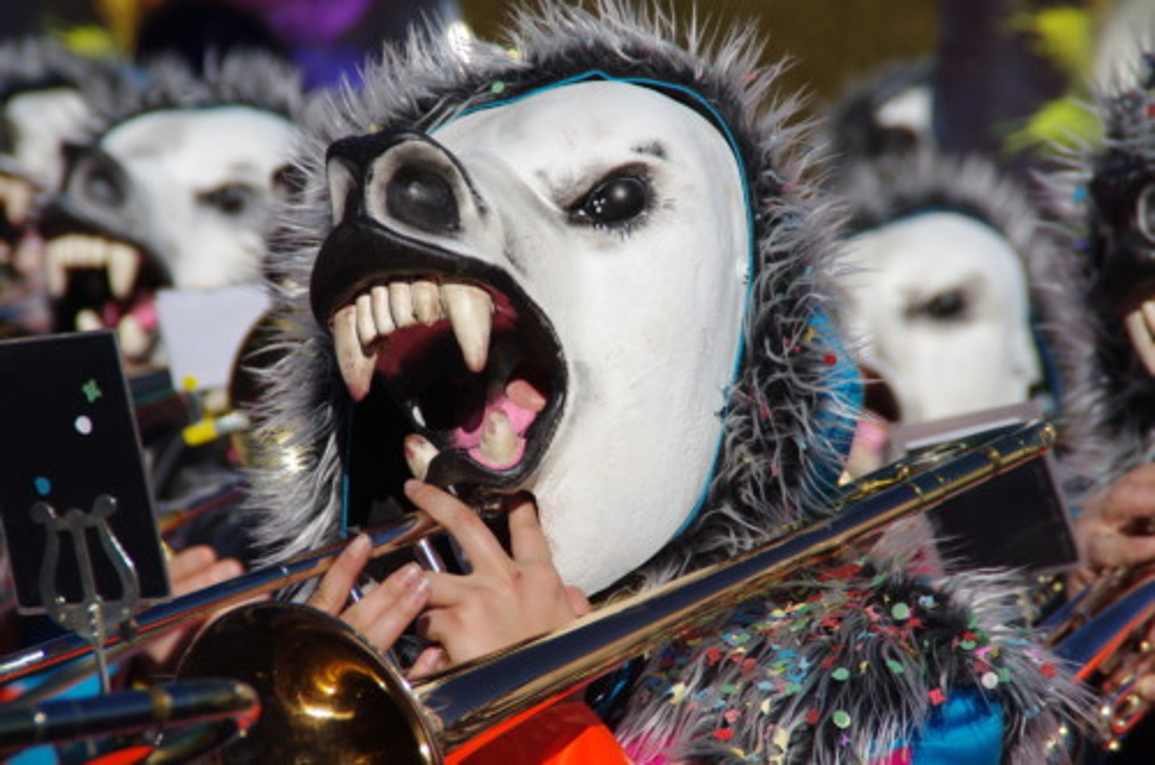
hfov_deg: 6.9
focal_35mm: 300
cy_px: 382
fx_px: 9604
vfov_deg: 4.6
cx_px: 578
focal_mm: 200
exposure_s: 1/500
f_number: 7.1
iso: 100
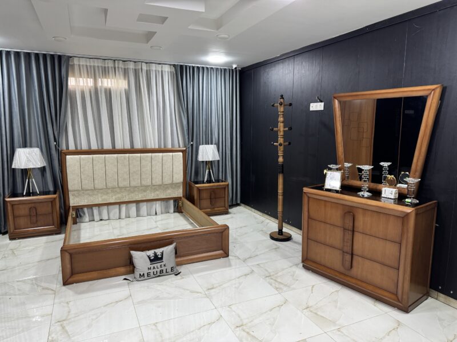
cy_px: 171
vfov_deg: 56.8
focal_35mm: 24
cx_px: 228
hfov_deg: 71.6
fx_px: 317
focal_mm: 6.76
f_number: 1.78
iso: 160
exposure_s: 1/100
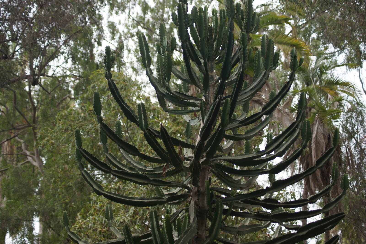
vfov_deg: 16.6
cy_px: 122
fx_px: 839
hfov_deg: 24.6
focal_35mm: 82
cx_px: 183
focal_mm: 55
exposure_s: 1/250
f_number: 4.5
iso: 200
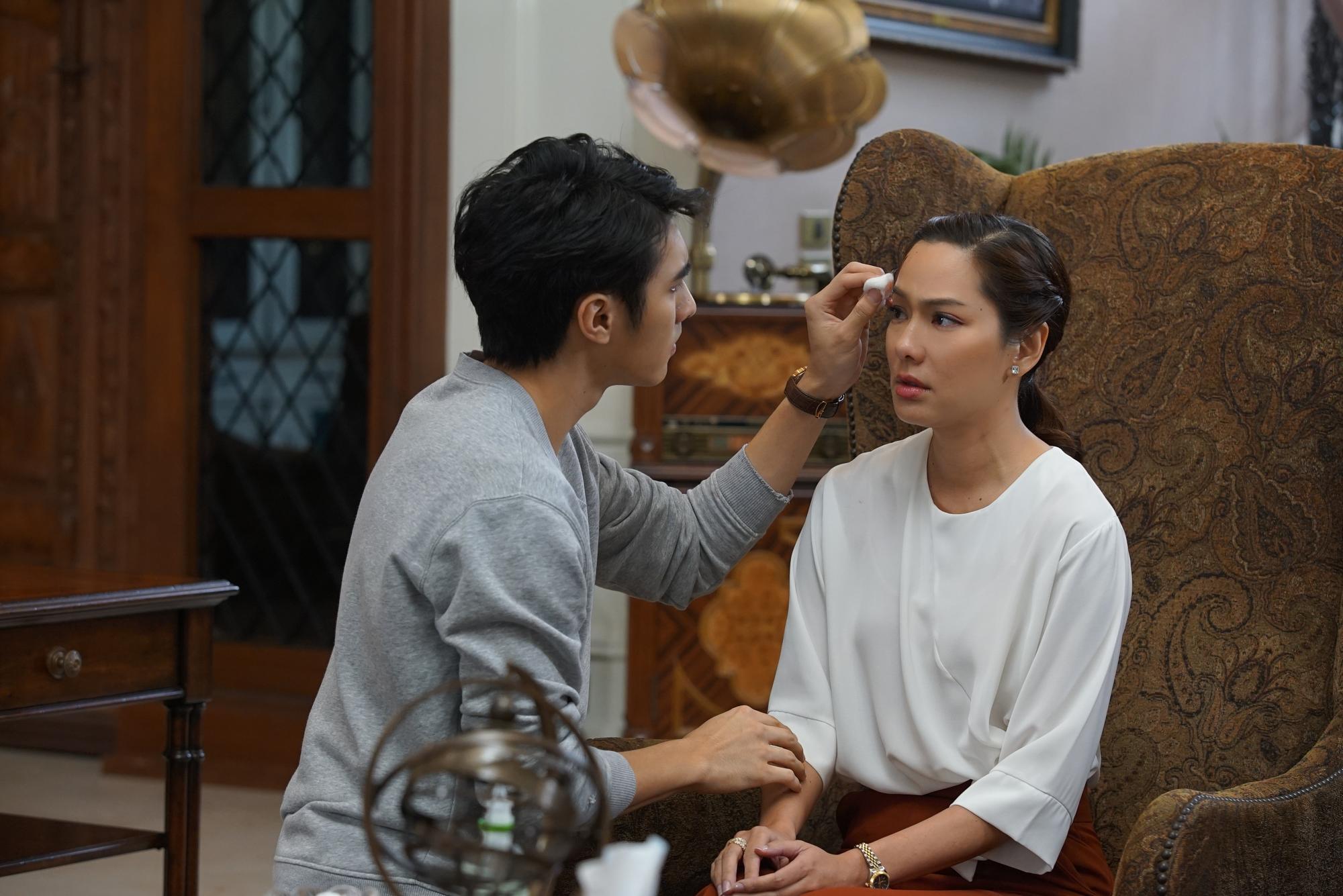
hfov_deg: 19.4
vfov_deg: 13.1
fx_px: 3918
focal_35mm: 105
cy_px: 448
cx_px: 672
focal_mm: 105
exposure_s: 1/160
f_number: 4.5
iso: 2500
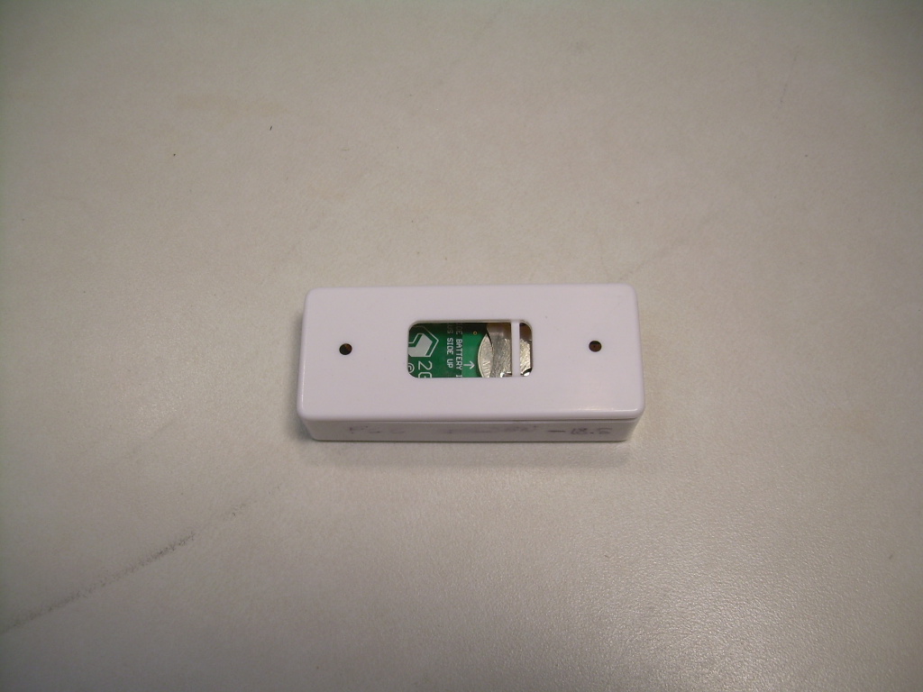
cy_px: 346
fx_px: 1013
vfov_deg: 37.7
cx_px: 462
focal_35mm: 38
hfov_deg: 49.0
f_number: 2.8
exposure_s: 1/65.4
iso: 50
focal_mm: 6.3
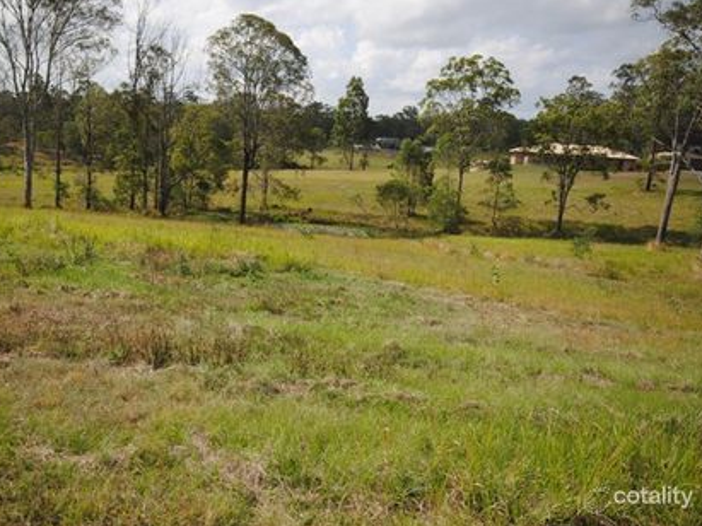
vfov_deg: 42.9
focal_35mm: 33
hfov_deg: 55.3
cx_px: 319
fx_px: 669
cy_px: 264
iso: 100
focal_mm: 20
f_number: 8
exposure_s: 1/250
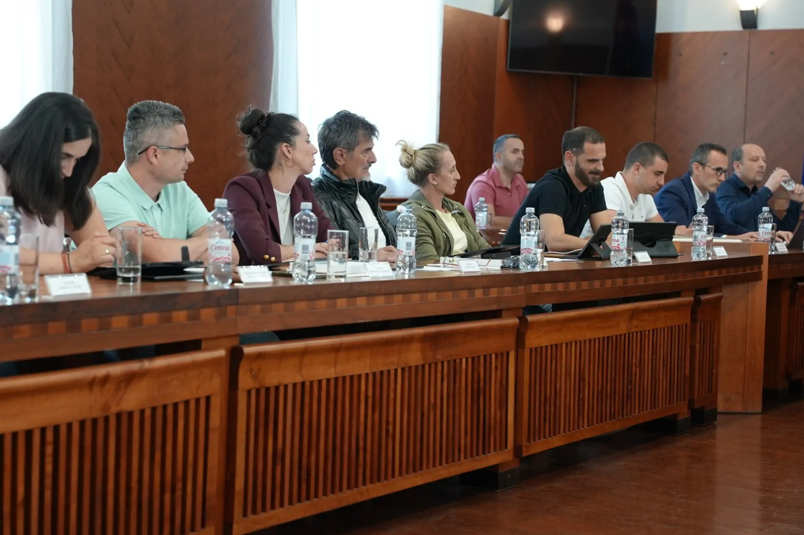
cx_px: 405
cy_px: 265
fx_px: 1585
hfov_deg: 28.5
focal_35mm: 71
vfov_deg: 19.2
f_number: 4
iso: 2500
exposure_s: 1/160
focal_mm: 70
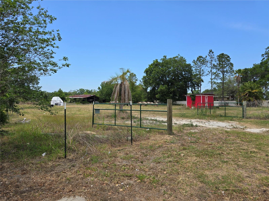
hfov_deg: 73.9
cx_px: 134
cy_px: 100
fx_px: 179
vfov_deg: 58.9
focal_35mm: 23
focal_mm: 6.3
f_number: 1.7
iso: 12
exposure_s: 1/641
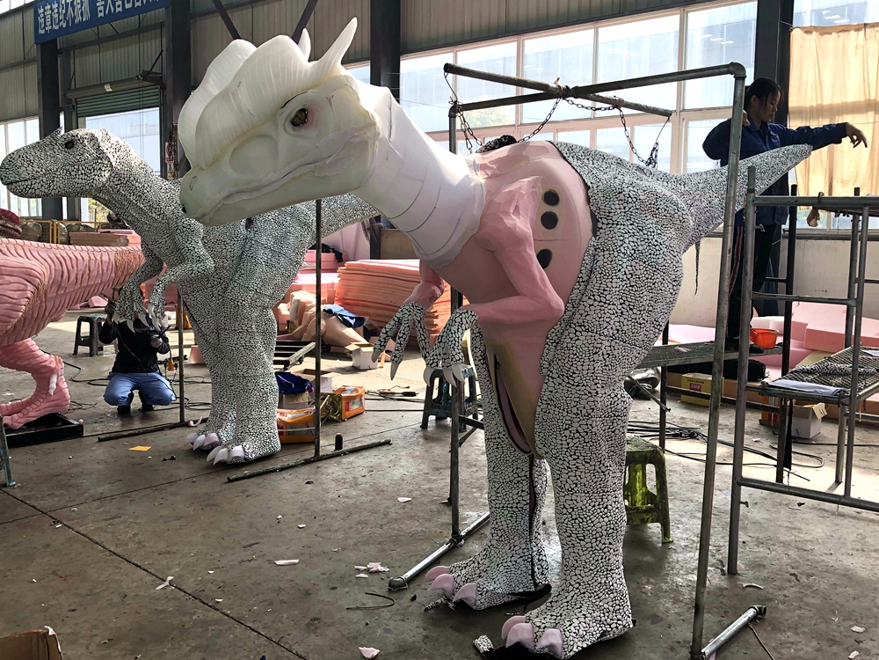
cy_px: 330
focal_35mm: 28
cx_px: 440
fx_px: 711
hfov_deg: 63.4
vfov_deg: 49.7
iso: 20
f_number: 1.8
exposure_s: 1/121
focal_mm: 4
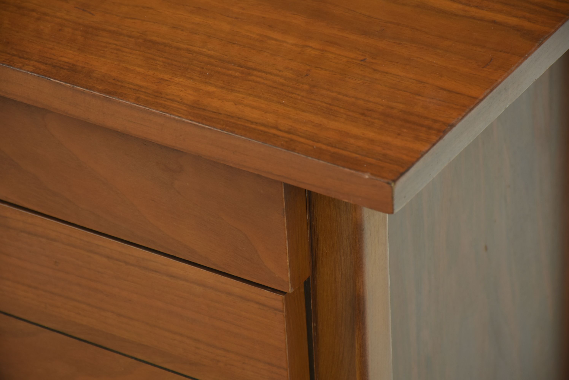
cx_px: 284
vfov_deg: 6.6
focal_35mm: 210
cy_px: 190
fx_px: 3322
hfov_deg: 9.8
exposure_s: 1/80
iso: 200
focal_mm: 140
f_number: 8
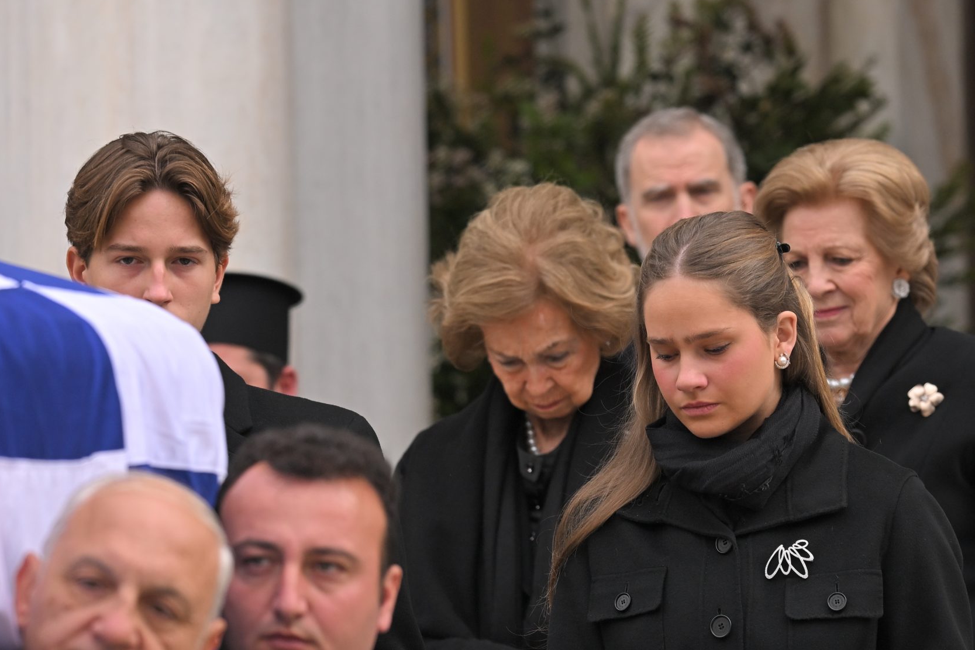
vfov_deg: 3.2
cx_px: 662
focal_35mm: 430
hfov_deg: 4.8
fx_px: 11647
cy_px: 410
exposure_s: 1/800
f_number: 6.3
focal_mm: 280
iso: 720
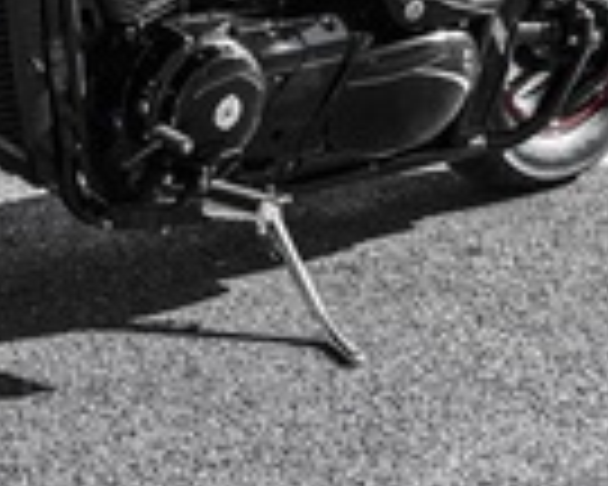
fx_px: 2015
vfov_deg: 13.4
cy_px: -101
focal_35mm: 112
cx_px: 18
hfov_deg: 16.8
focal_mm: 38
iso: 200
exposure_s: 1/250
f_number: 8
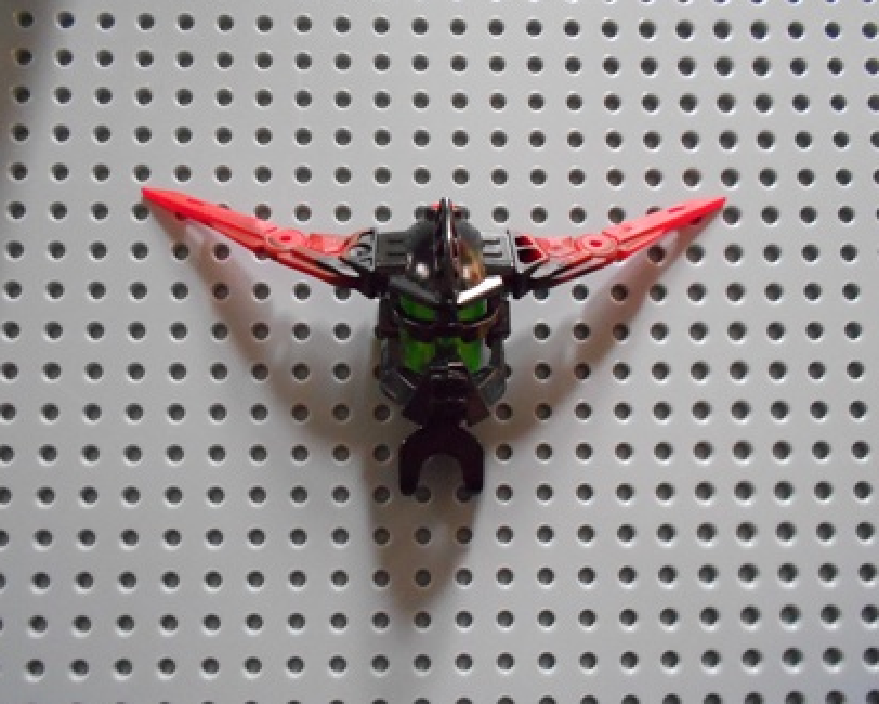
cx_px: 429
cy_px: 355
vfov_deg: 51.5
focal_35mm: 28
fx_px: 729
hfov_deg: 62.2
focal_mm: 4.6
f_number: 3.2
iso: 800
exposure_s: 1/80
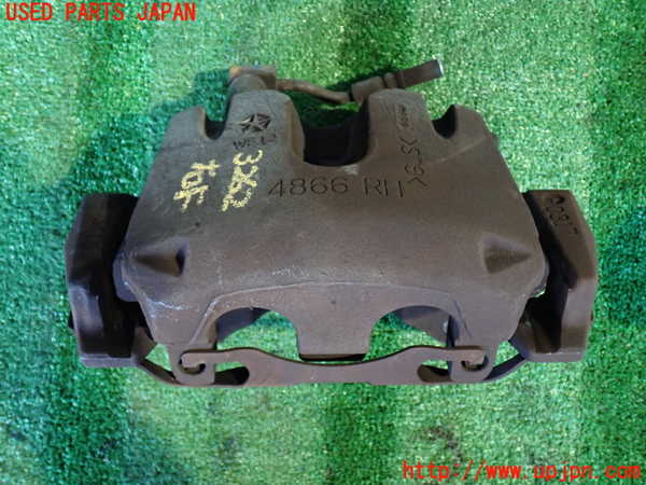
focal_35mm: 36
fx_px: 672
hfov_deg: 51.4
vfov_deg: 39.7
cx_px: 323
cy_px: 242
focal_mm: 6.37
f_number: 2.5
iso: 800
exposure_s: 1/30
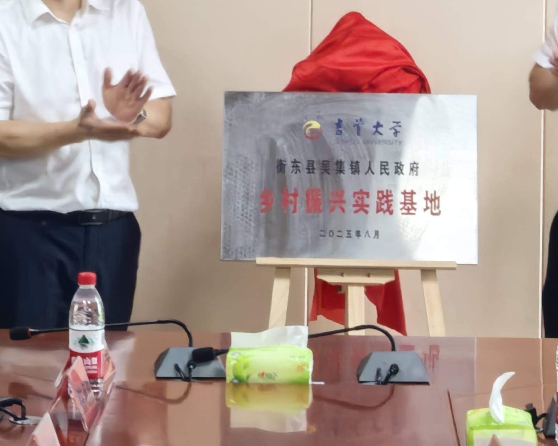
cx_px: 313
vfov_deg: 7.9
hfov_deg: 10.0
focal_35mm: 194
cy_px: -81
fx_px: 3203
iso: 320
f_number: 4
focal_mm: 5.75
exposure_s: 1/33.3
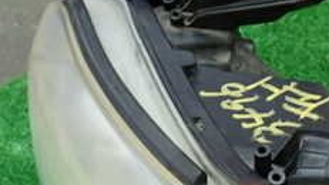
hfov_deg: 24.9
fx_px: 742
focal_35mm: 85
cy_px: 232
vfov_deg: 13.8
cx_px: 222
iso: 400
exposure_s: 1/30
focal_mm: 5.4
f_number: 2.3
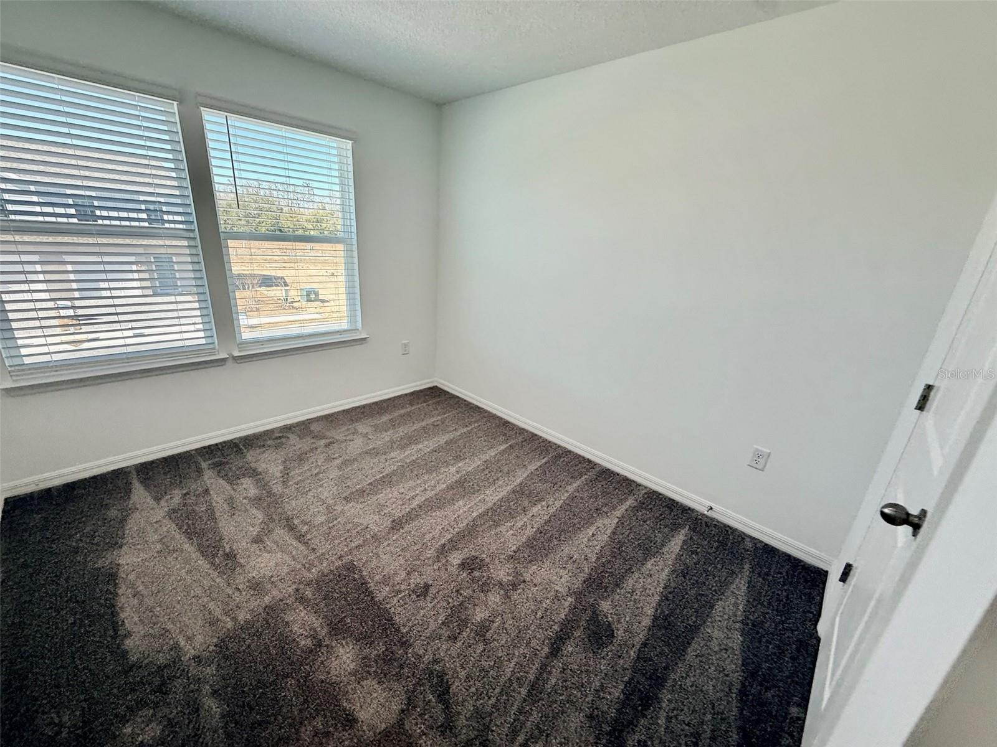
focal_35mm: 14
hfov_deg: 102.1
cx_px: 498
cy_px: 374
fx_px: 403
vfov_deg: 85.7
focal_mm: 2.22
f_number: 2.2
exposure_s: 1/120
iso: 80
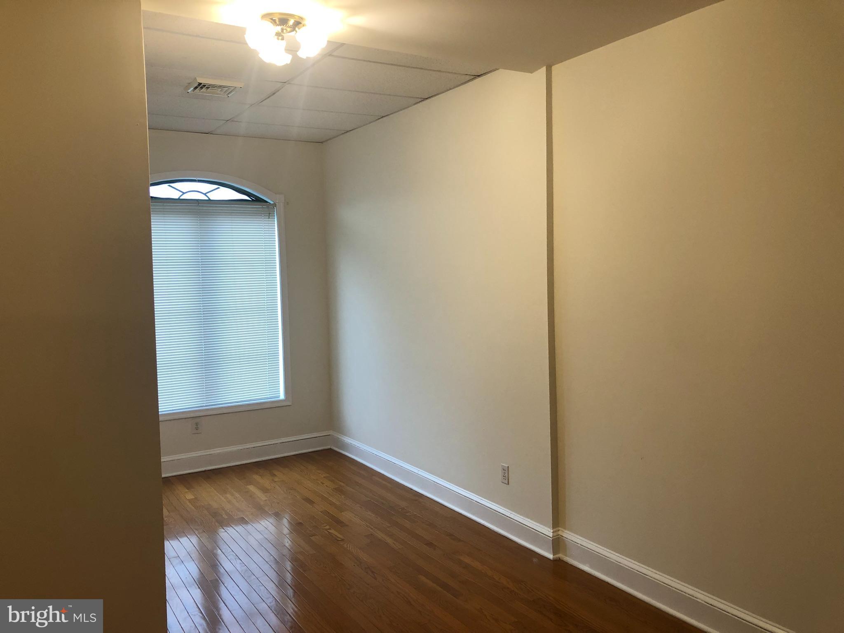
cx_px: 422
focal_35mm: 28
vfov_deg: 49.7
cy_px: 316
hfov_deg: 63.4
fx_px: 683
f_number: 1.8
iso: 32
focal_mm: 3.99
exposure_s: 1/30
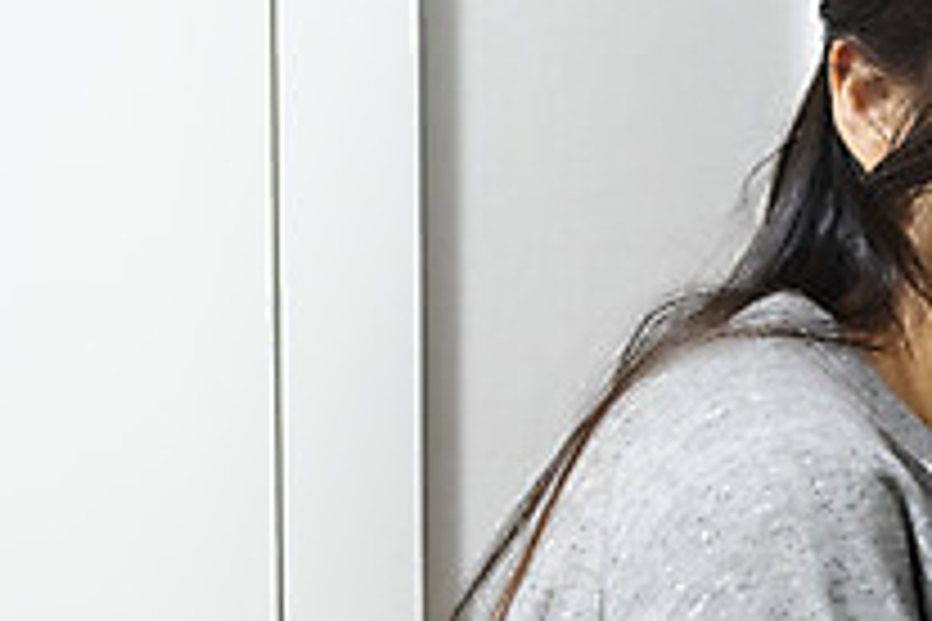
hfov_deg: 22.4
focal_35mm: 87
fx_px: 2252
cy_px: 378
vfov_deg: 15.7
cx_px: 966
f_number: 2.8
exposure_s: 1/60
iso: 1600
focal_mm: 30
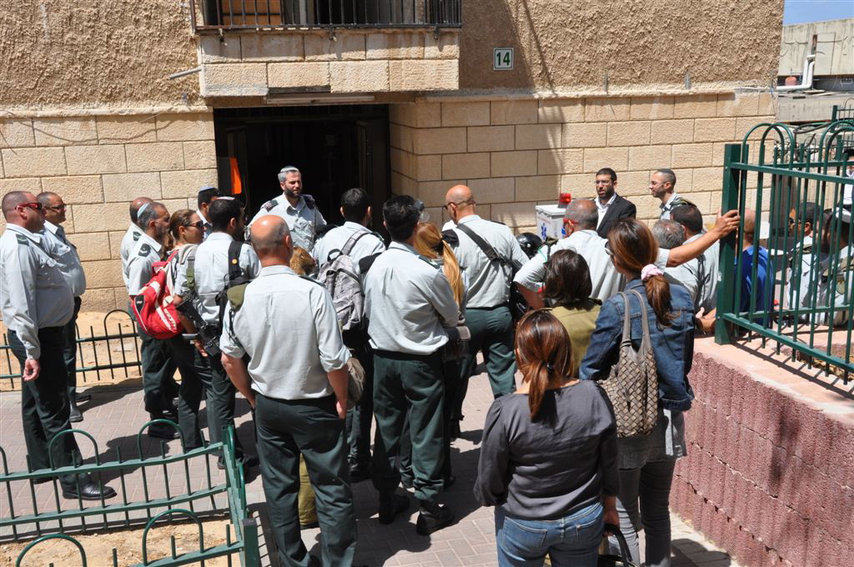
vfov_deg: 36.8
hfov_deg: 53.2
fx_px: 853
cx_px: 427
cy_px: 284
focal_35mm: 36
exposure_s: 1/640
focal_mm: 24
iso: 500
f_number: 13
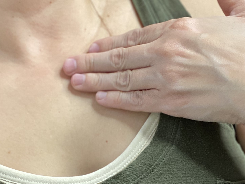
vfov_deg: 22.4
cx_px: 137
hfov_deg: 30.2
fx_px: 453
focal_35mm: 64
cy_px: 161
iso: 200
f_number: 2.2
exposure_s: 1/60
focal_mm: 2.71
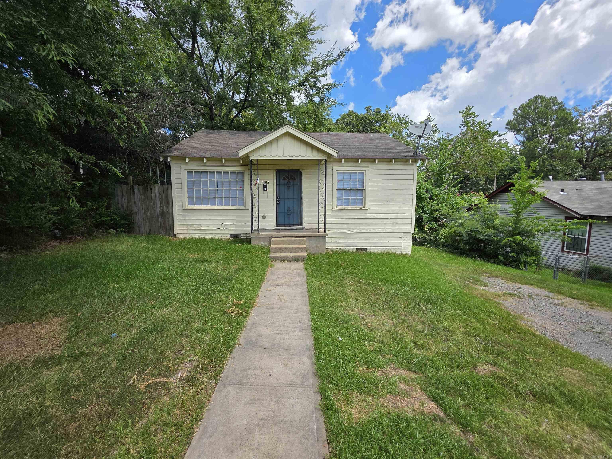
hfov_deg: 106.2
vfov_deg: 89.9
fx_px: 230
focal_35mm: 13
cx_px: 306
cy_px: 230
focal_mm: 2.2
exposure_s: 1/1636
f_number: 1.9
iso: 40
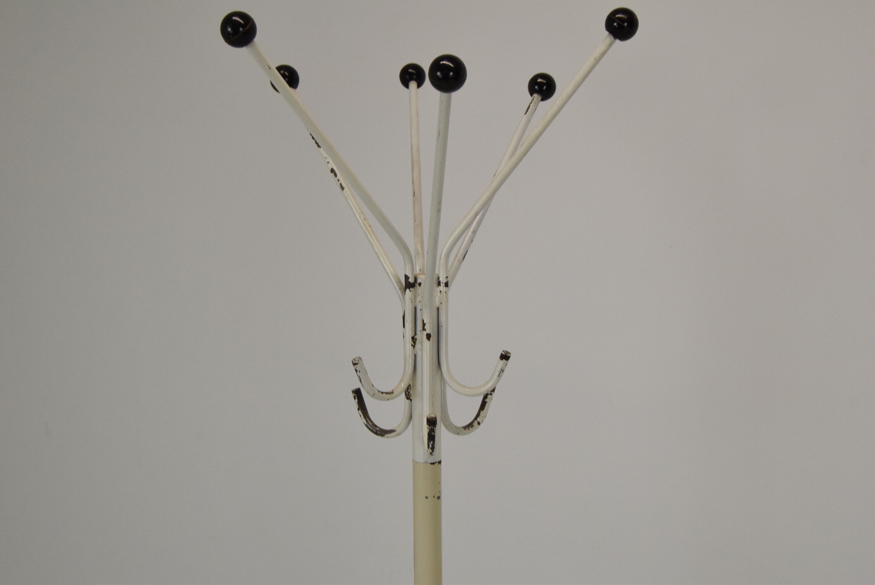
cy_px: 292
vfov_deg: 29.9
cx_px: 438
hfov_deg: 43.6
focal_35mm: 45
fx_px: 1095
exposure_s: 1/400
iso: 1600
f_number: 10
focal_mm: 30
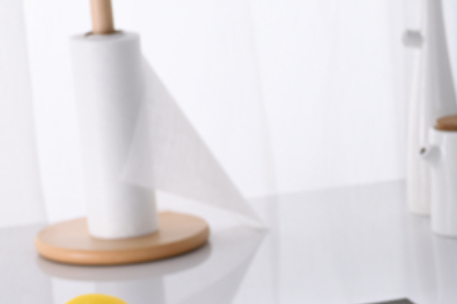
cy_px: 332
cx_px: 610
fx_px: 2639
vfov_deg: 6.6
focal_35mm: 208
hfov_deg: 9.7
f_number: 10
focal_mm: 70
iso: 100
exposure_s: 1/100
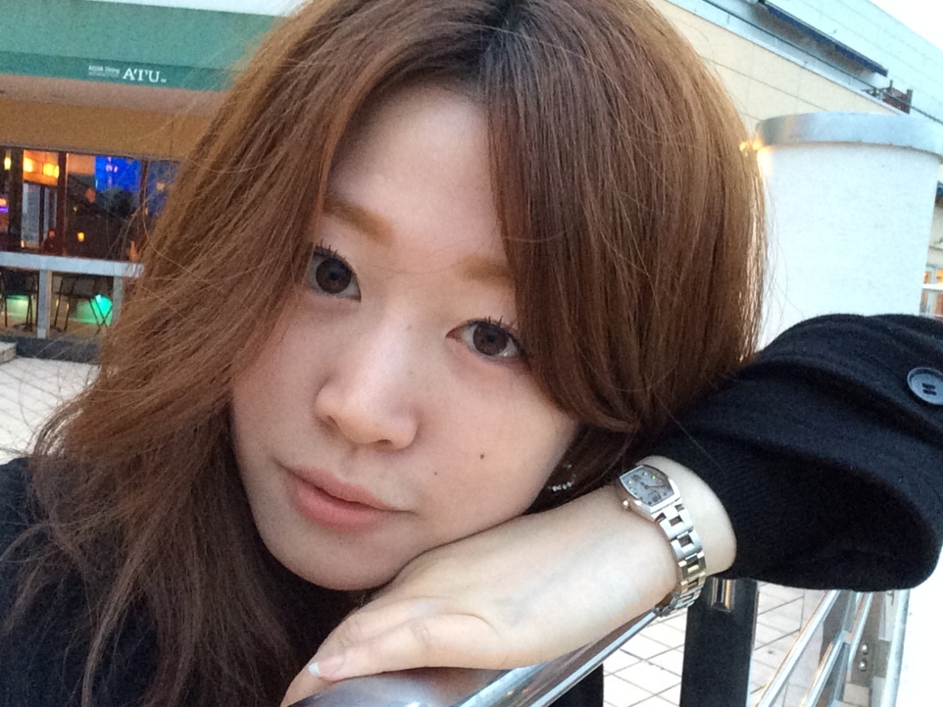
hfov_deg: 55.4
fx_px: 899
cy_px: 370
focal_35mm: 33
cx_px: 473
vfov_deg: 42.9
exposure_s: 1/15
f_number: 2.4
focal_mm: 2.15
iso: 400
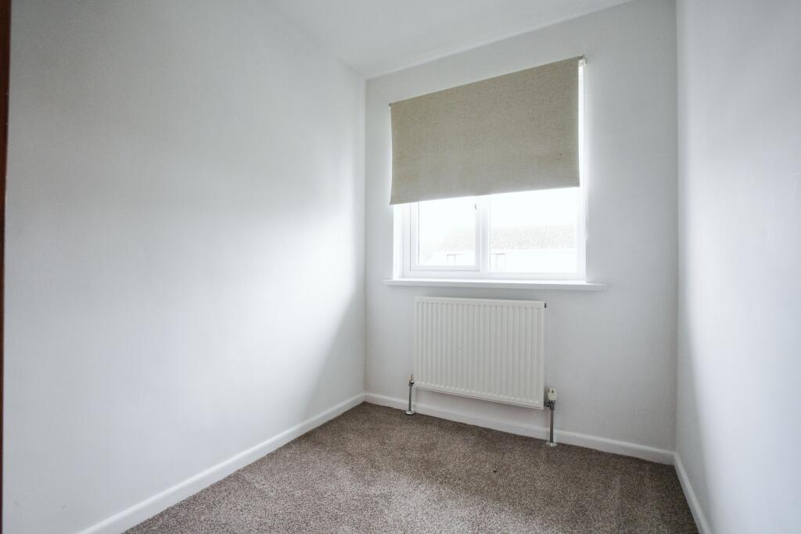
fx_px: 356
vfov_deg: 73.8
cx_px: 400
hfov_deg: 96.7
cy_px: 267
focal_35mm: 16
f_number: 9
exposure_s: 1/25
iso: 2000
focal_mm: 16
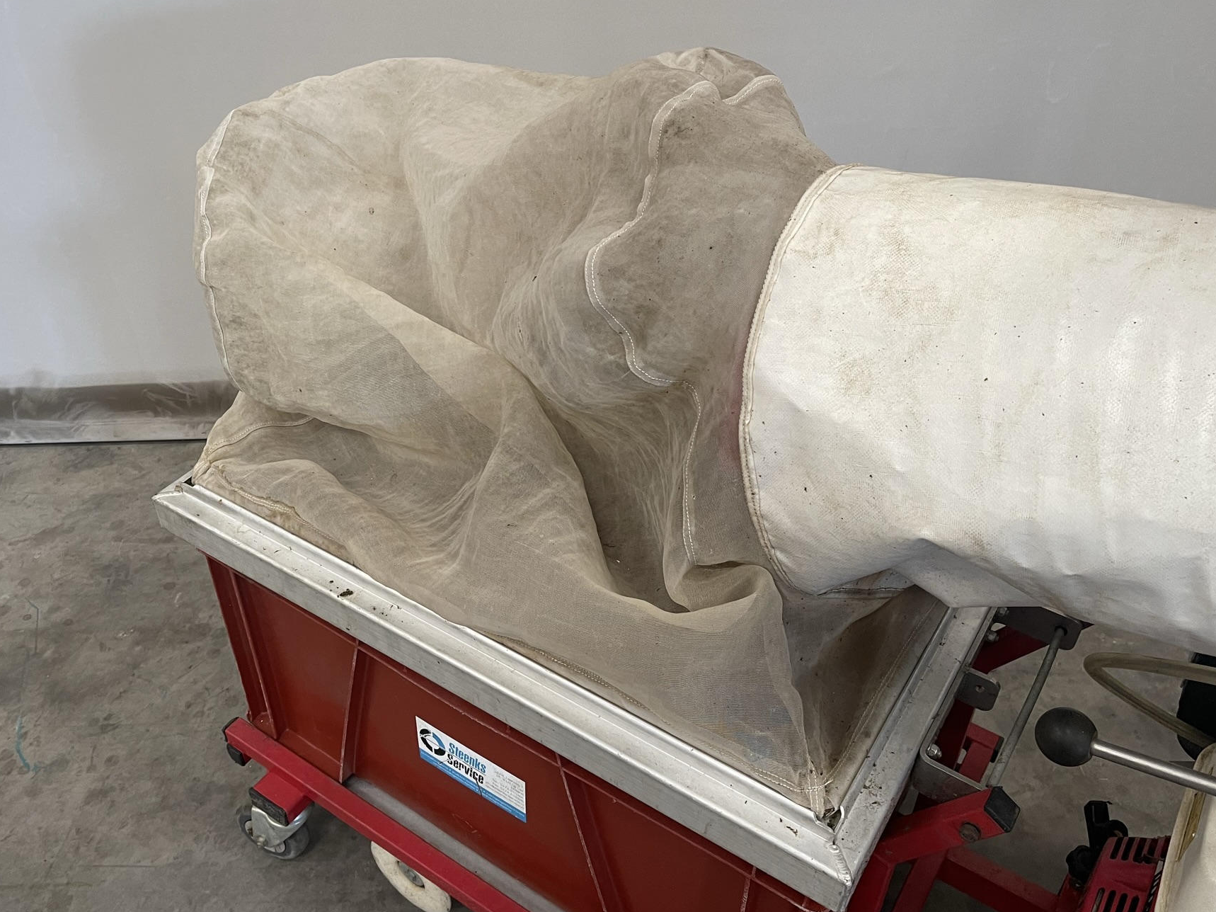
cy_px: 449
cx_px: 568
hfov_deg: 58.3
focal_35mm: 31
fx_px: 1089
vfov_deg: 45.4
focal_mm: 5.1
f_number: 1.6
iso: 125
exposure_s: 1/60
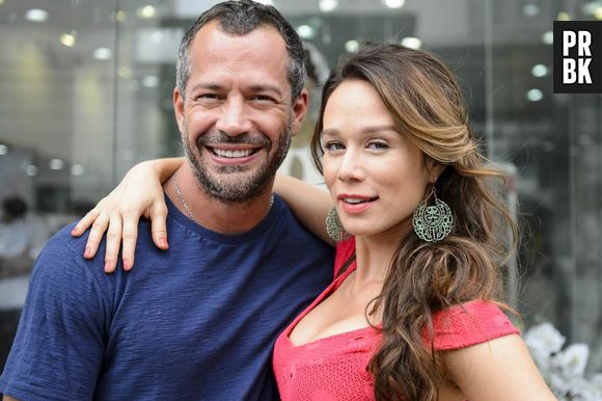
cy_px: 200
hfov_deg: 41.1
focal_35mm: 48
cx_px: 301
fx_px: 802
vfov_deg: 28.0
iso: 400
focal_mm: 48
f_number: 3.2
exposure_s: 1/800
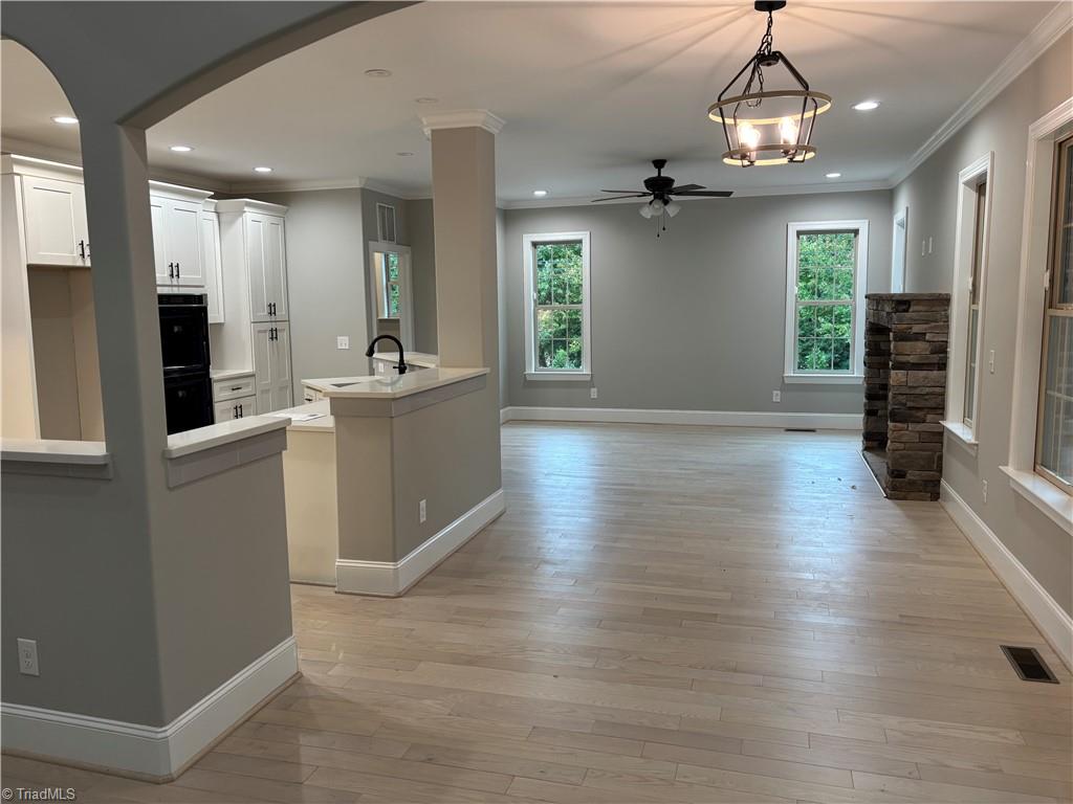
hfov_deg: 67.3
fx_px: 806
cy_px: 402
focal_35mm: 26
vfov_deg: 53.1
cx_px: 536
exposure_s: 1/120
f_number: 1.6
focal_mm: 5.96
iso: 125
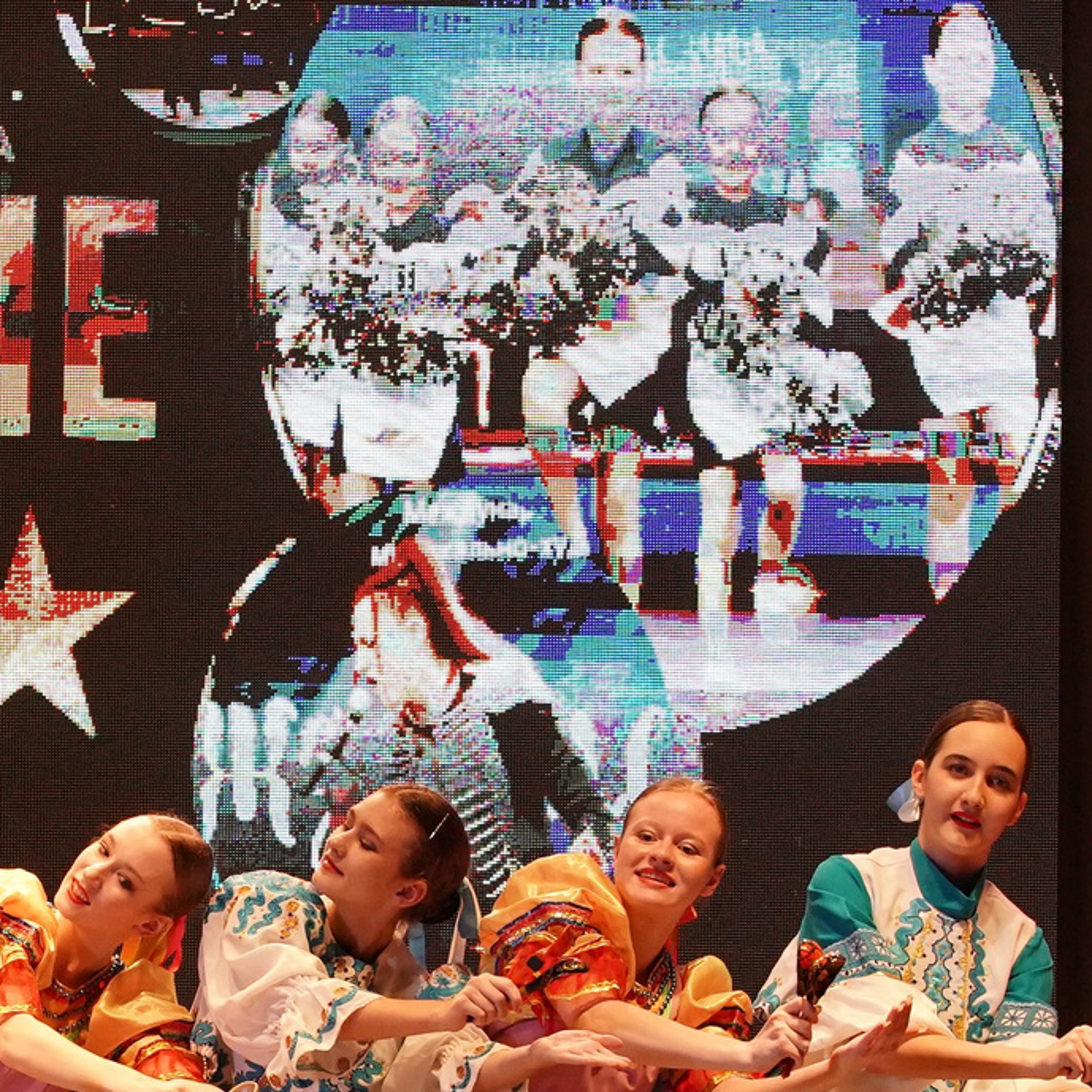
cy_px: 1080
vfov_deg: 7.9
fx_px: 7888
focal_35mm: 221
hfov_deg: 7.9
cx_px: 109
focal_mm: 70
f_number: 5
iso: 3200
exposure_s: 1/640
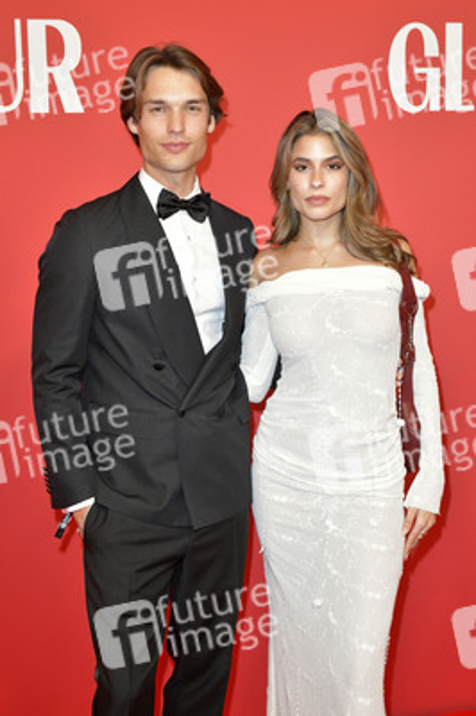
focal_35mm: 48
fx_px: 954
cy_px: 358
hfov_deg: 28.0
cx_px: 238
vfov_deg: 41.1
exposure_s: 1/250
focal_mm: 48
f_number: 6.3
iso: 1600
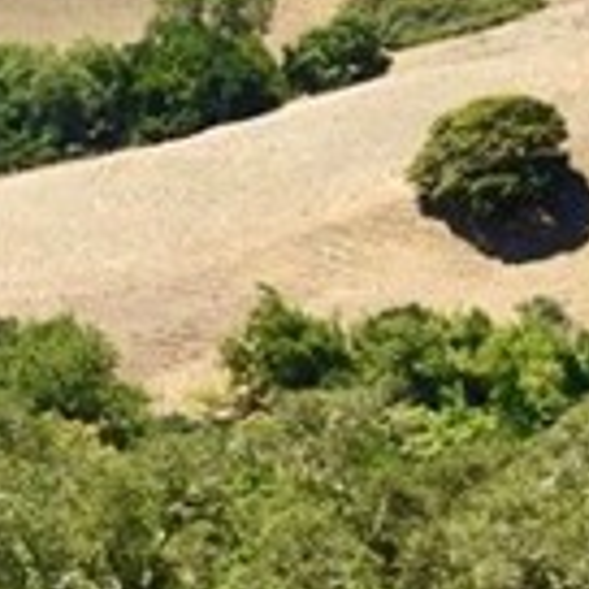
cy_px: 28
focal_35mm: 163
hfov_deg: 8.8
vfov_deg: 10.6
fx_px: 3142
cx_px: -1195
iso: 400
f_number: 11
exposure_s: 1/400
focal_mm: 17
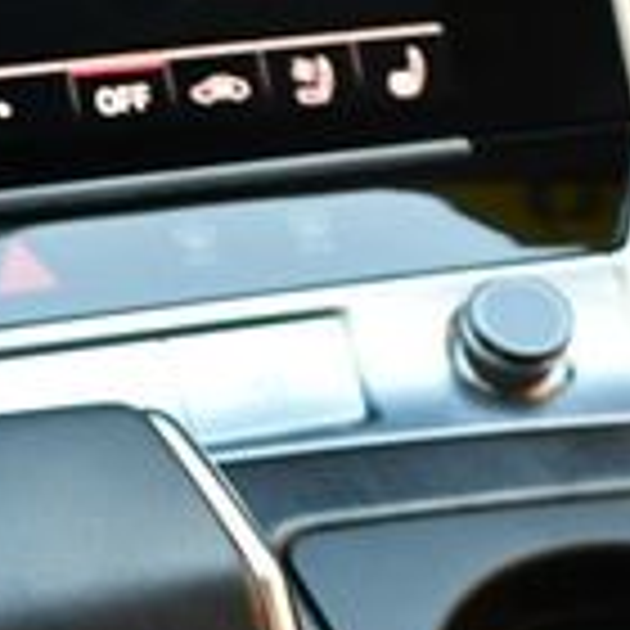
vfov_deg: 11.9
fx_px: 2883
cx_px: 288
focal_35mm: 140
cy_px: 940
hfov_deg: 12.5
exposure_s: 1/160
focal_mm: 18
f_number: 3.5
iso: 800
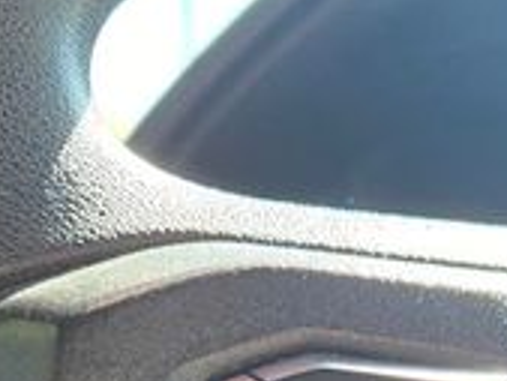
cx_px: 402
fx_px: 1275
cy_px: 711
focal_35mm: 87
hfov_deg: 22.2
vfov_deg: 14.6
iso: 100
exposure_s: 1/180
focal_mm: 5.4
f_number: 1.8
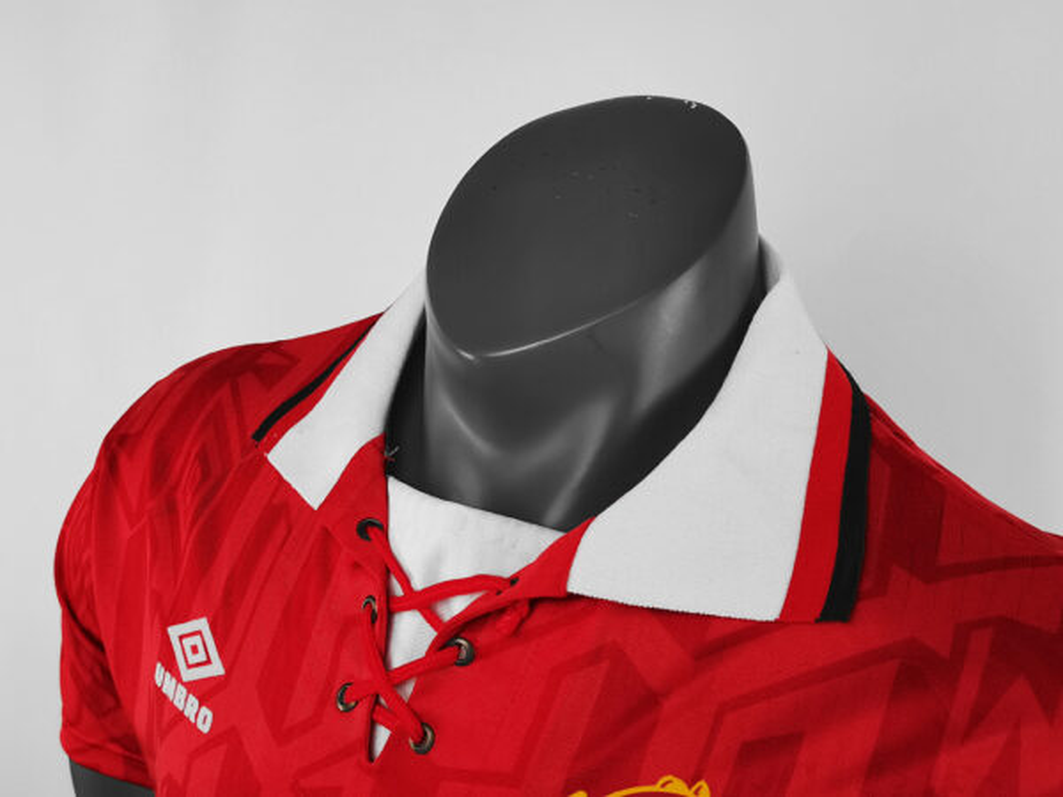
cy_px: 398
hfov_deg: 52.6
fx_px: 1075
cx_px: 532
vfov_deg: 40.7
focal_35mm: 35
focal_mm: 5.58
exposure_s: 1/100
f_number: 1.8
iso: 160
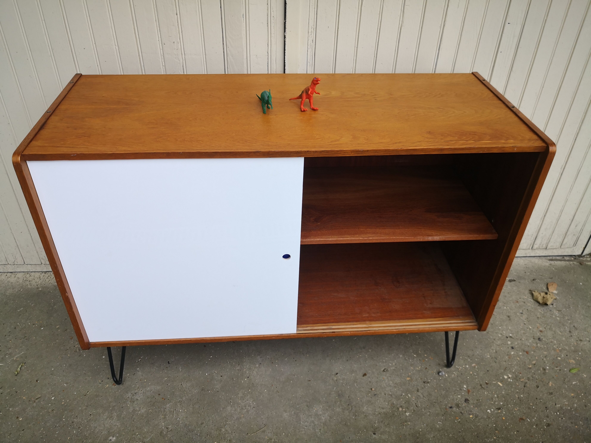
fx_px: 461
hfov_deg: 65.3
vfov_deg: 51.4
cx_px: 296
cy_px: 222
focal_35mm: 27
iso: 50
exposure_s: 1/284
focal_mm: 3.95
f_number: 1.6
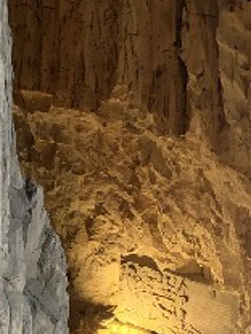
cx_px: -6
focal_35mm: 96
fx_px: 928
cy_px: 247
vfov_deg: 20.3
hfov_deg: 15.1
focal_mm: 4.25
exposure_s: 1/33
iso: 400
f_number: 1.8
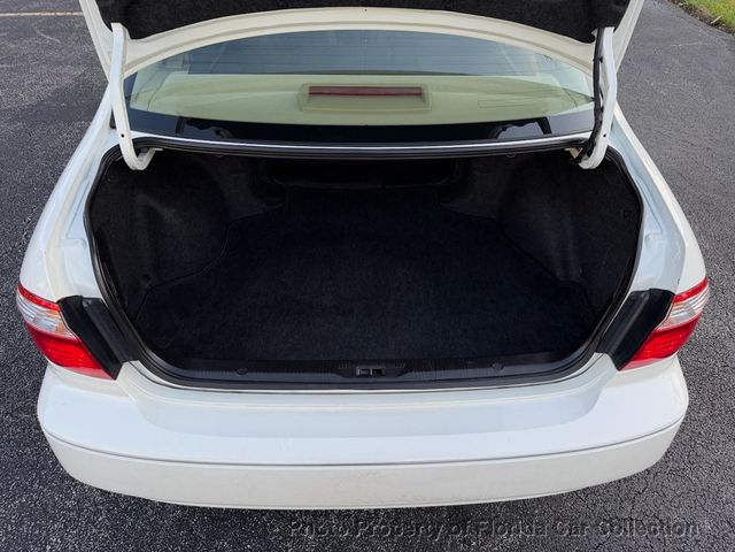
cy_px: 276
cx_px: 368
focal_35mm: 24
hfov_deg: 71.6
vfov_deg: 56.8
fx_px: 510
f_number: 1.78
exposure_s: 1/223
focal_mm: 6.76
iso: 64
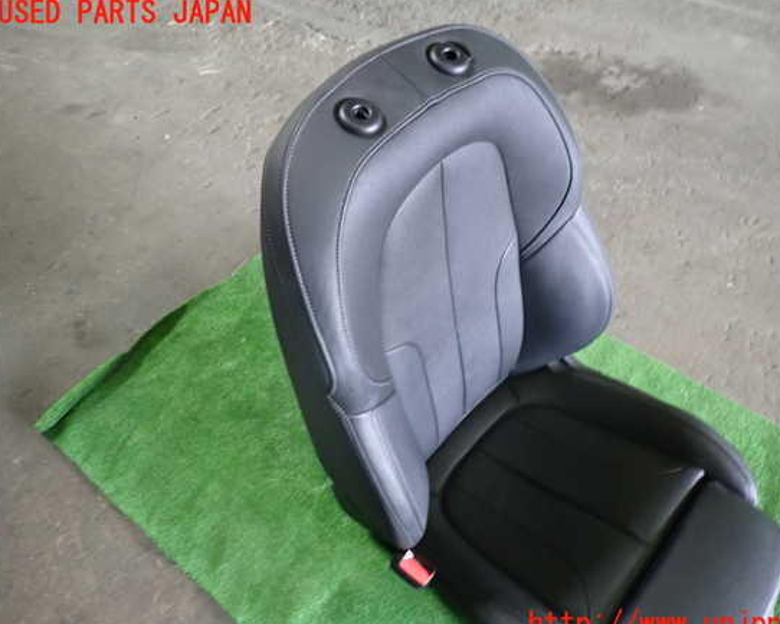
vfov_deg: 53.2
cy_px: 319
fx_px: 624
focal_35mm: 27
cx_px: 422
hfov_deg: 64.0
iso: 320
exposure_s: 1/30
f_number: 2
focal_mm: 4.5
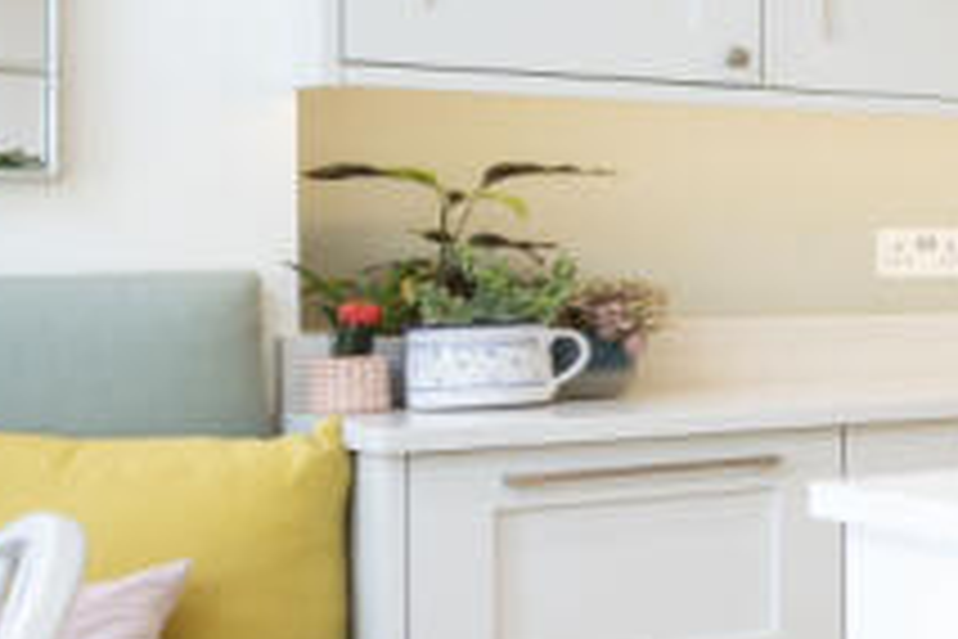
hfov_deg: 15.4
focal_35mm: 72
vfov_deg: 18.9
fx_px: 1916
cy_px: 254
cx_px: 2271
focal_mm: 15
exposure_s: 1/2
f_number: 16
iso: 200
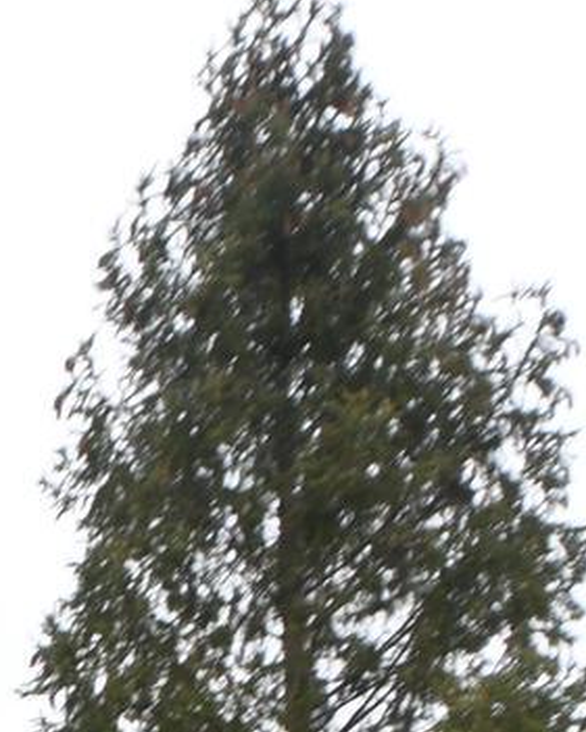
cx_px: -1145
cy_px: 1121
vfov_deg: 15.3
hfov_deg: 10.1
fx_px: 2492
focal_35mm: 115
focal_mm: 14
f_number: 8
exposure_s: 1/25
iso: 200
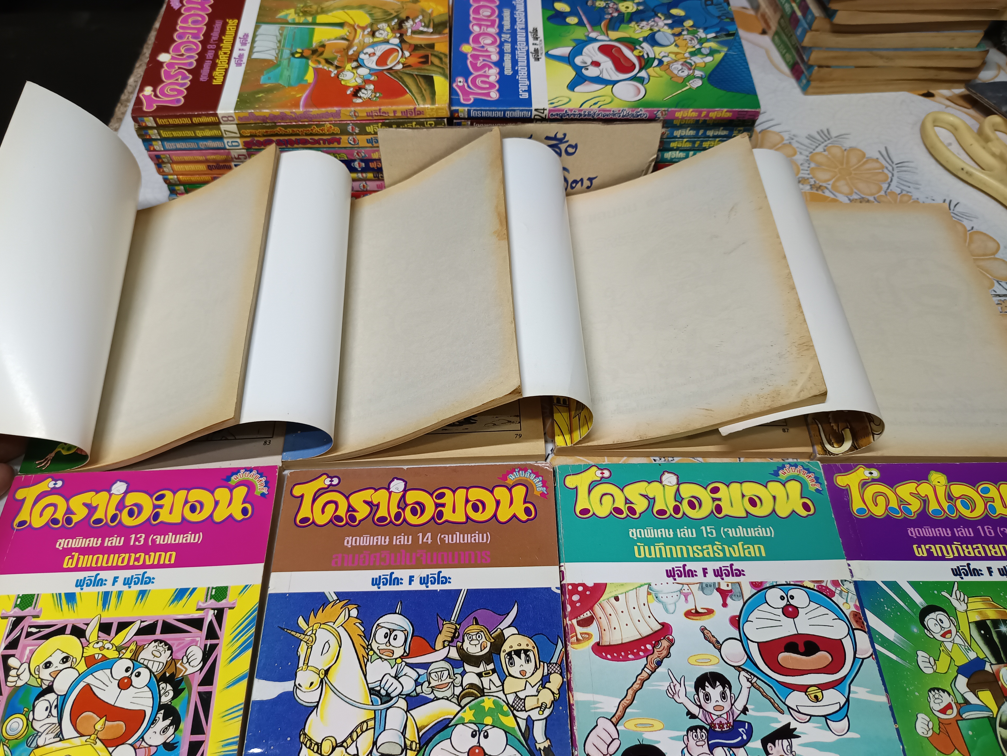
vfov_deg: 54.9
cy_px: 372
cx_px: 489
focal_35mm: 25
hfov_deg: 69.4
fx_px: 727
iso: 991
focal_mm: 5.31
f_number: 1.7
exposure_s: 1/33.3
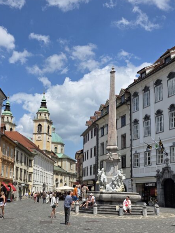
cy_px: 147
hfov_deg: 35.8
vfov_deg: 46.3
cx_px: 66
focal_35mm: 40
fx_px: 270
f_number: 1.7
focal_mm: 6.3
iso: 64
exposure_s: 1/7944
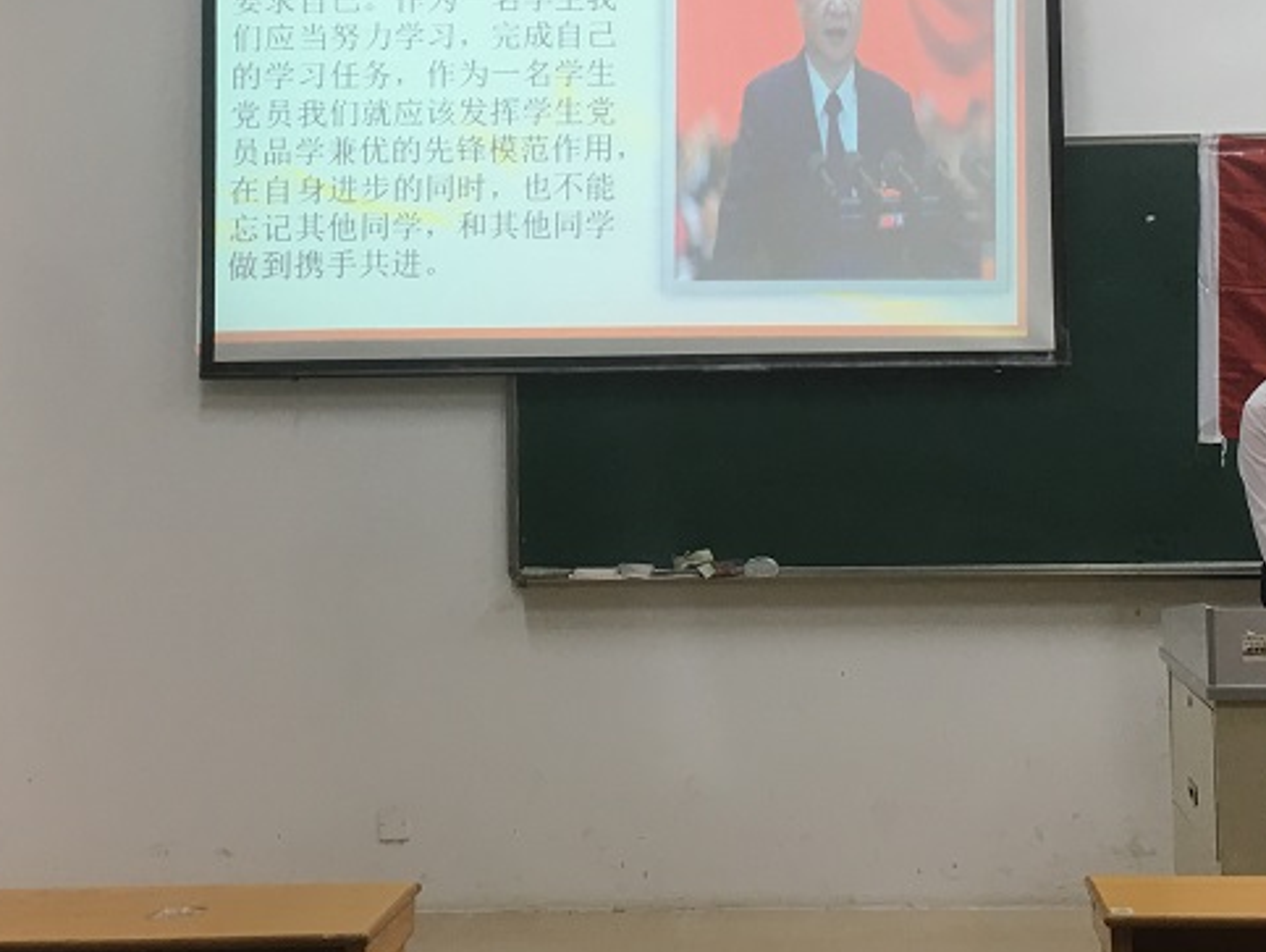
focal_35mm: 54
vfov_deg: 26.8
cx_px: 805
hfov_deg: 35.3
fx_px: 1976
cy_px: 285
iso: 40
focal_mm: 4.15
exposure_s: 1/17
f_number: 2.2
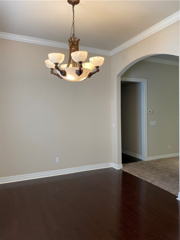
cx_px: 90
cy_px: 120
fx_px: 180
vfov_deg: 67.3
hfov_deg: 53.1
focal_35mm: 26
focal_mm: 4.25
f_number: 1.8
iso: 100
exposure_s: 1/121
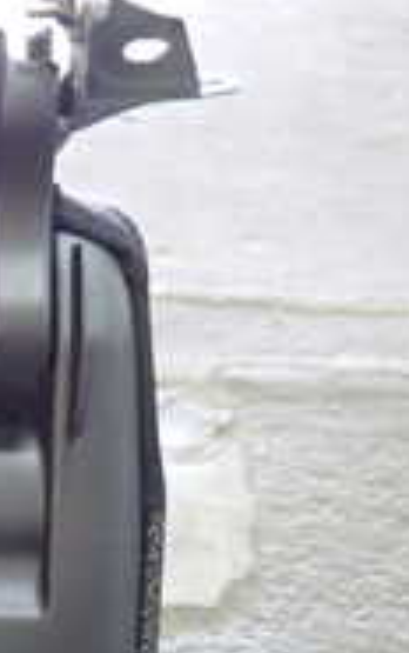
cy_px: 582
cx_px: -317
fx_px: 1530
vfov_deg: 23.5
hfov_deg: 13.7
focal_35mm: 86
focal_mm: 4.5
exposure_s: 1/30
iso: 400
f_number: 2
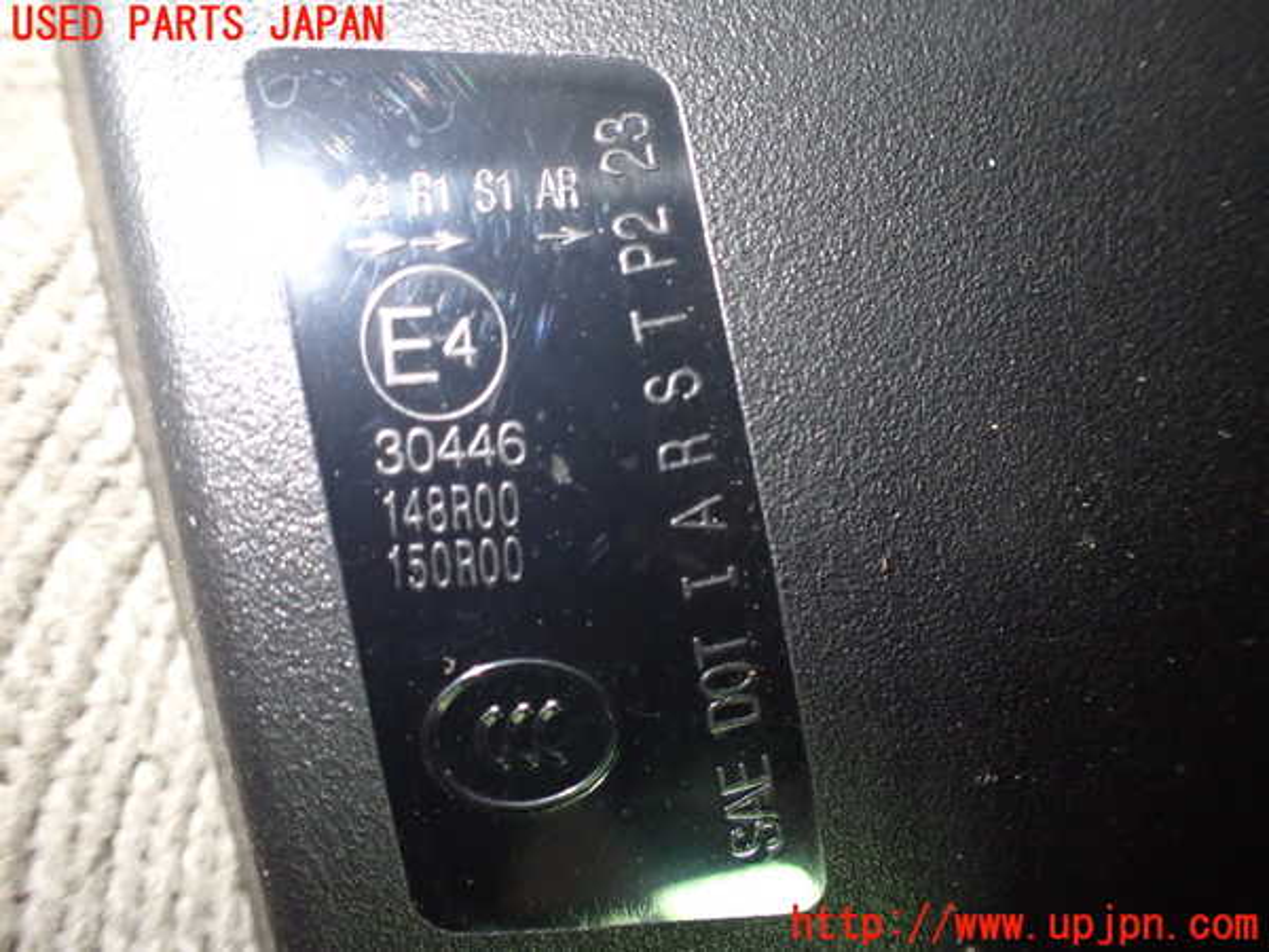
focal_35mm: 30
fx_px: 1100
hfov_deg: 60.0
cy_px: 476
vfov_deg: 46.8
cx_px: 634
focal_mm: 5.4
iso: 800
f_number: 2.3
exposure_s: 1/100
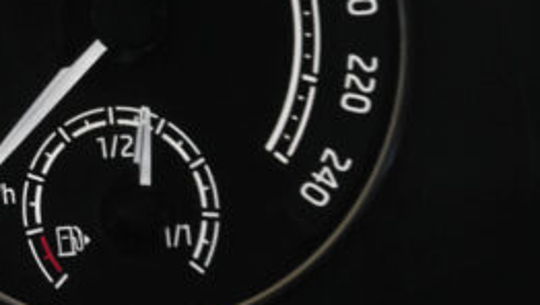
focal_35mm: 139
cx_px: -509
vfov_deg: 8.7
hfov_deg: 13.4
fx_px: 1992
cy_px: 67
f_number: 8
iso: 2000
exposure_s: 1/200
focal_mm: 22.8
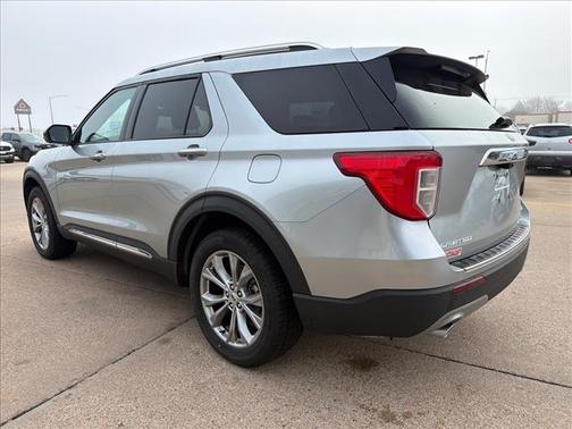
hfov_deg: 71.6
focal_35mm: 24
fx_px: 397
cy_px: 214
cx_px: 286
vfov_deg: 56.8
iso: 80
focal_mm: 6.76
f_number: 1.78
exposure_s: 1/1522
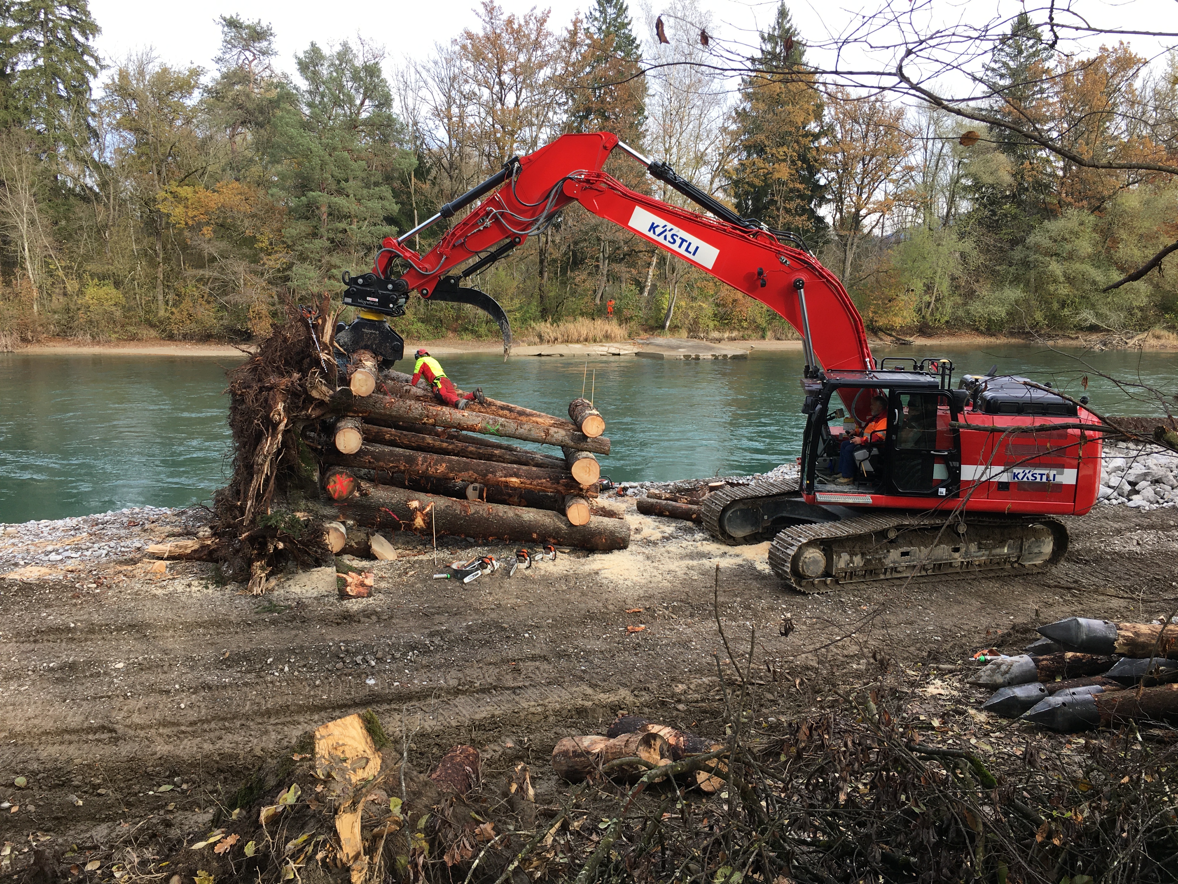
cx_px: 589
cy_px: 442
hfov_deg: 61.7
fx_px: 987
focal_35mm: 29
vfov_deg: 48.2
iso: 25
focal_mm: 4.15
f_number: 2.2
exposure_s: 1/241
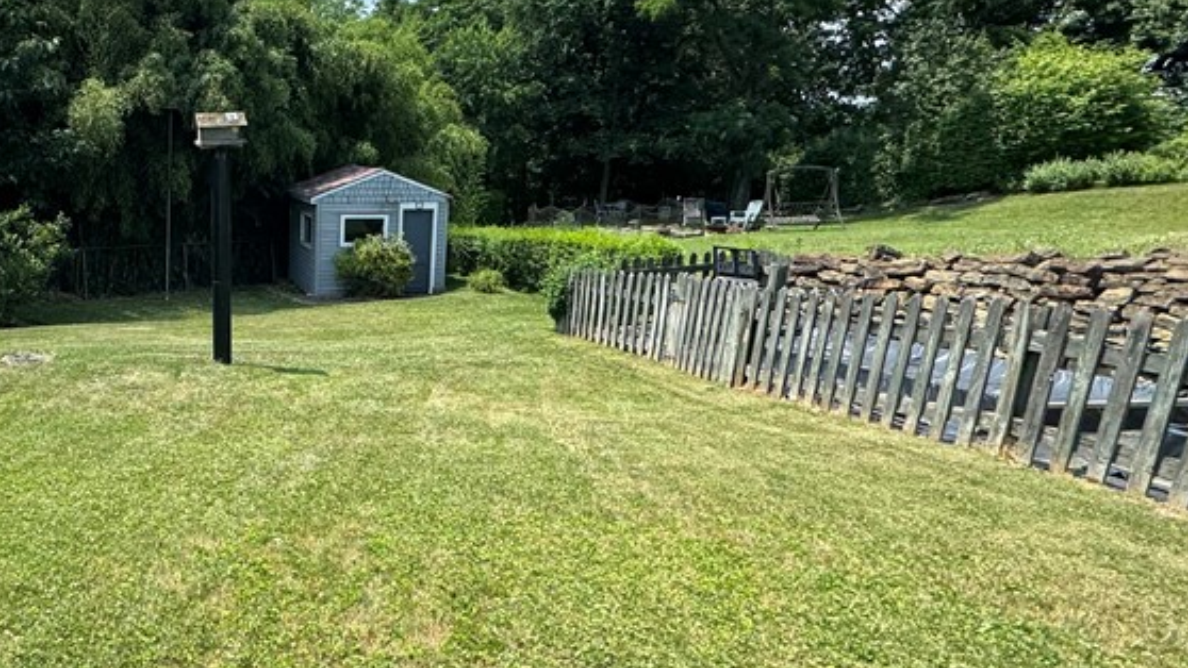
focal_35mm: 28
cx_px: 249
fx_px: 882
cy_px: 368
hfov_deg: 62.6
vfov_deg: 41.5
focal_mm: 2.22
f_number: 2.2
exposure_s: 1/763
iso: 50
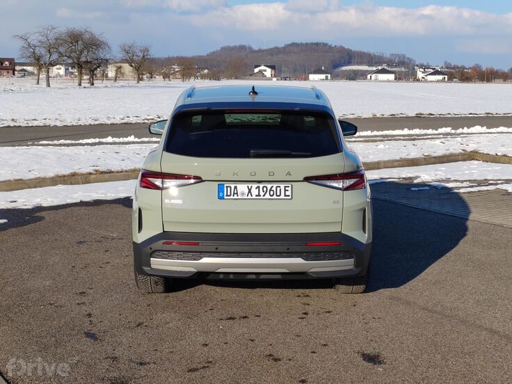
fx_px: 799
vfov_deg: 27.0
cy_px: 192
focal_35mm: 54
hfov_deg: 35.5
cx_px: 256
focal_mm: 5.52
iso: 100
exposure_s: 1/1400
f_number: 1.9
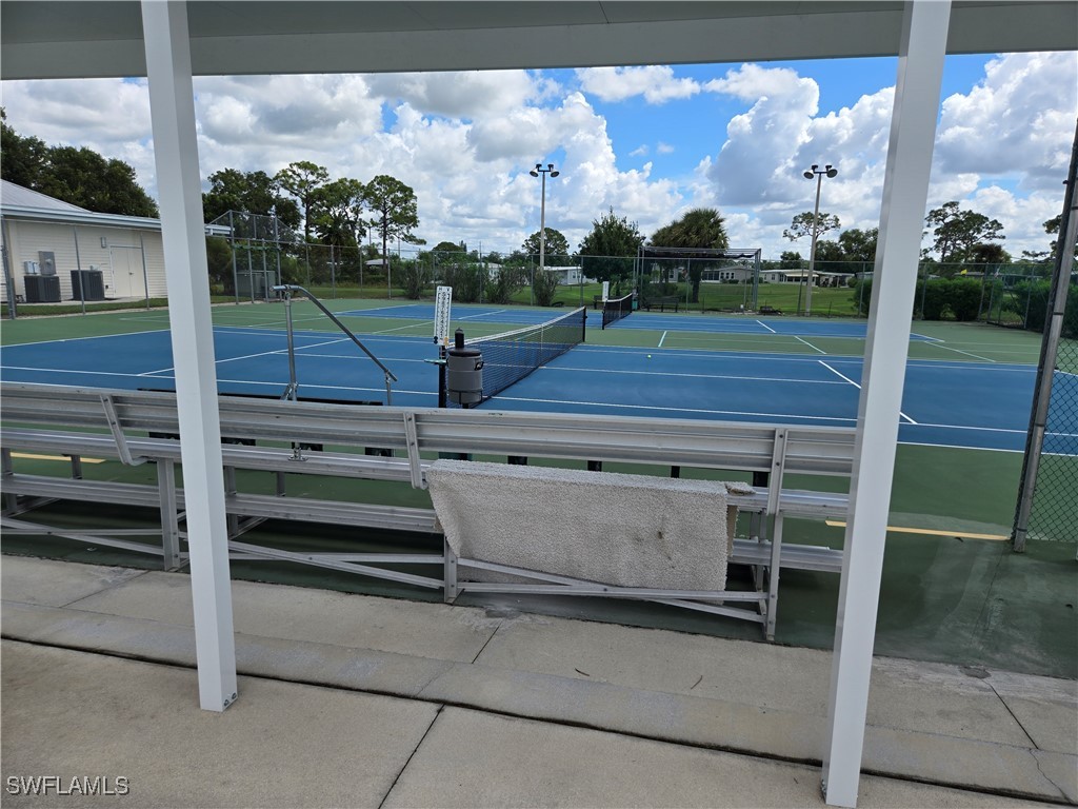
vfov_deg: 58.9
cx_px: 539
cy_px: 404
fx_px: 716
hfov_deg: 73.9
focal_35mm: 23
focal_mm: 5.4
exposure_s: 1/1894
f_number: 1.8
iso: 25
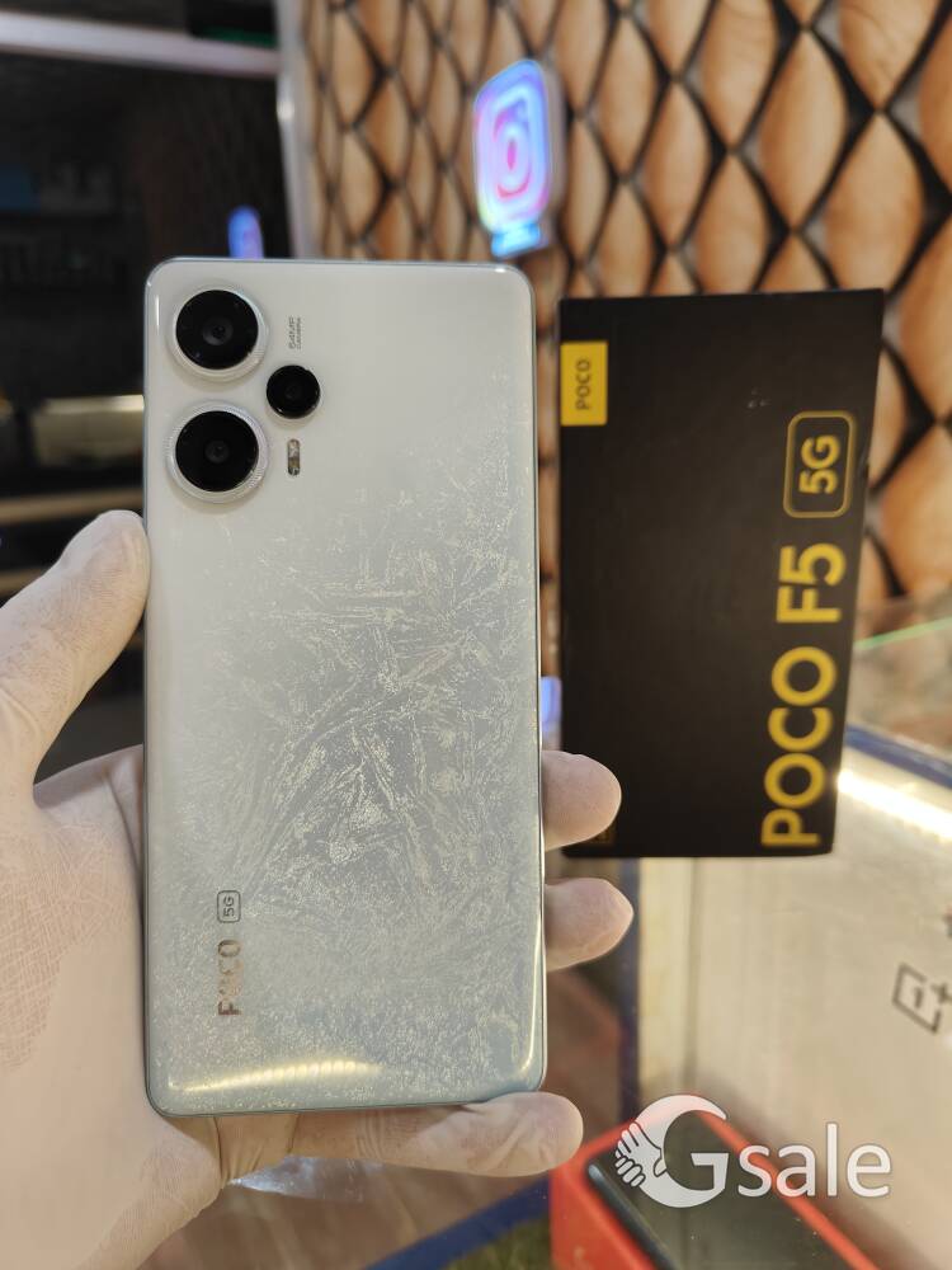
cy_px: 635
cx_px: 476
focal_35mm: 24
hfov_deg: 56.8
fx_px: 880
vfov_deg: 71.6
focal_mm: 5.59
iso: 250
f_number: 1.8
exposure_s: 1/50
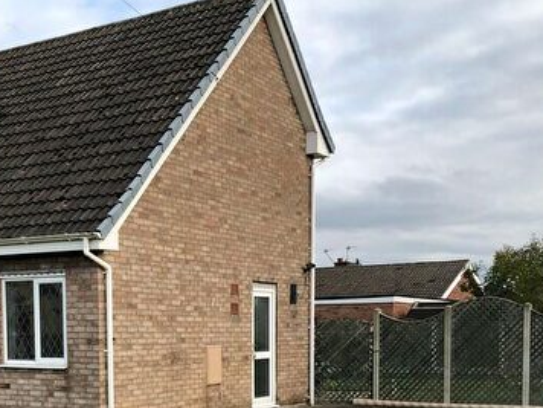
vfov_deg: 25.4
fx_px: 863
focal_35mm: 55
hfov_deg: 34.8
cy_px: 398
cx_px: 220
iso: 20
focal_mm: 3.99
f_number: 1.8
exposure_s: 1/448
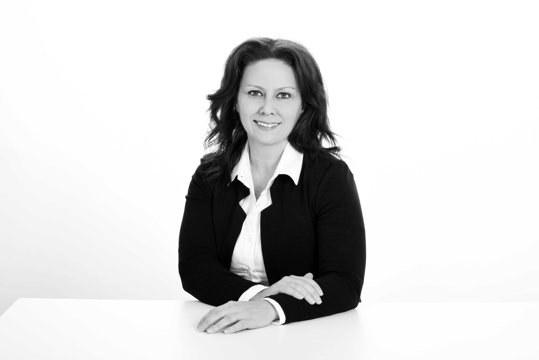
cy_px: 180
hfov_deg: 23.9
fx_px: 1273
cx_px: 270
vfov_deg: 16.1
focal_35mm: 85
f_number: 13
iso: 200
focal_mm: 85
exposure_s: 1/160
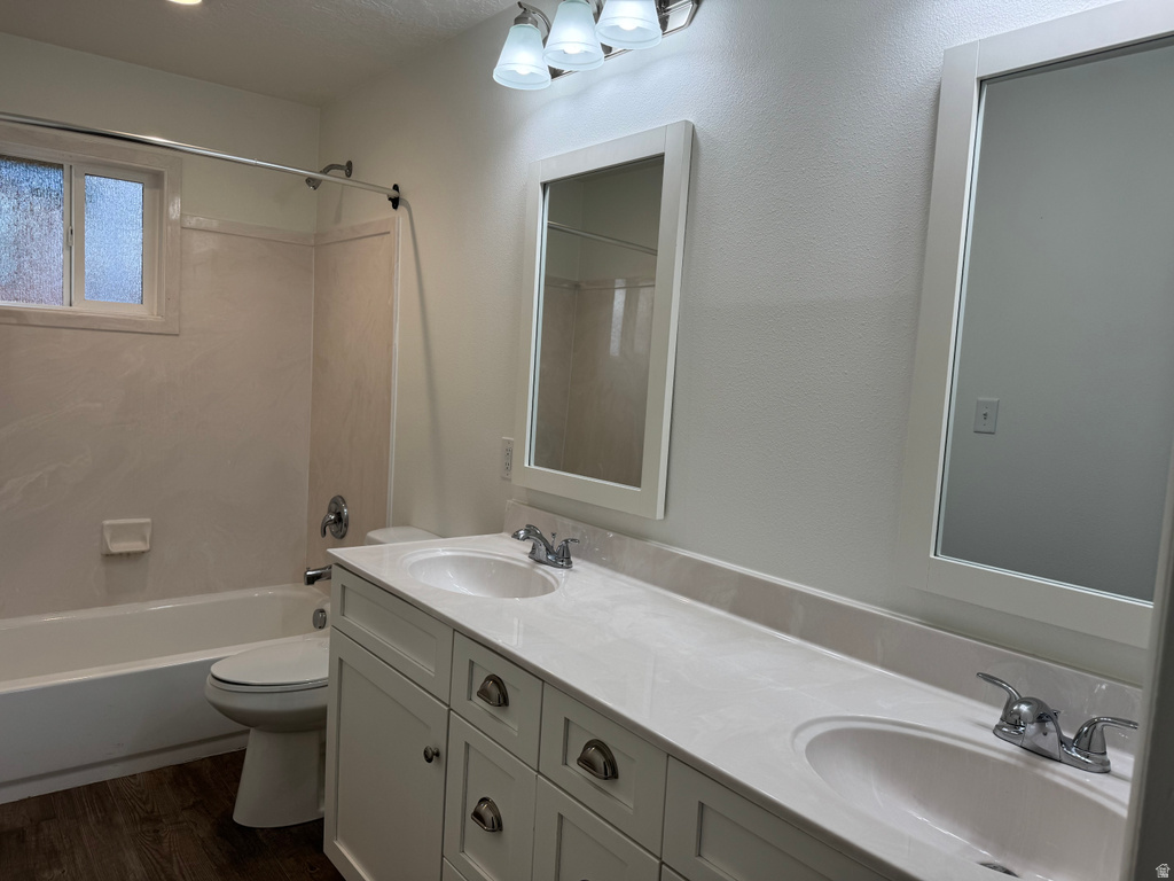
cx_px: 587
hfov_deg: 71.6
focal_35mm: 24
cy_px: 440
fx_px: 814
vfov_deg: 56.8
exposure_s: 1/244
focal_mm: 6.76
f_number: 1.78
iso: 64
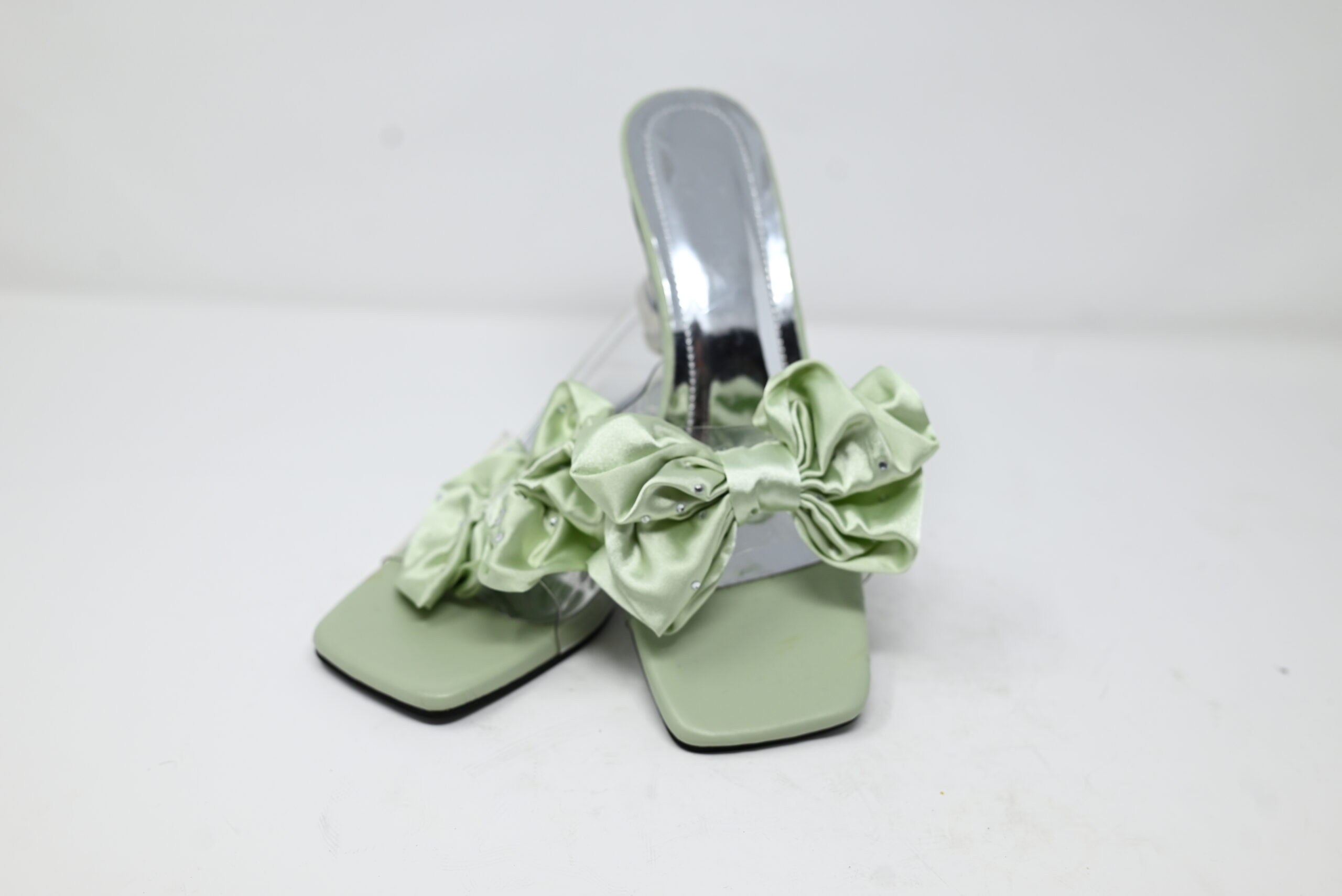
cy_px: 448
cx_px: 671
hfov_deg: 48.4
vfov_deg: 33.4
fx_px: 1492
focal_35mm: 40
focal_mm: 40
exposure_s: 1/250
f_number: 4.5
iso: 400
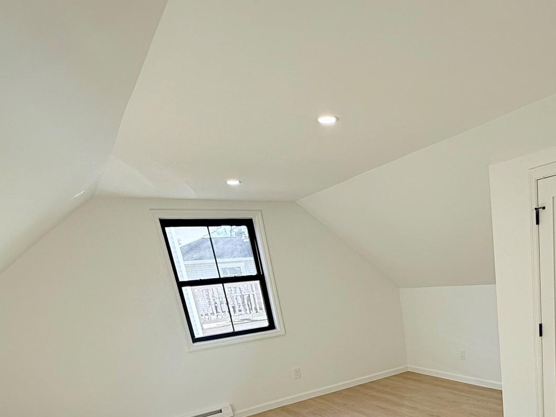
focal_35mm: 27
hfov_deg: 59.4
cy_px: 394
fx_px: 434
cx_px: 457
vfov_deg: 45.3
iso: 64
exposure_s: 1/217
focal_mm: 2.22
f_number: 2.2
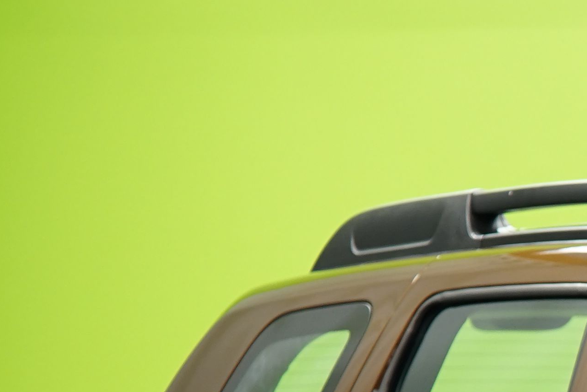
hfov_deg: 5.8
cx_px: 1260
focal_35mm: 348
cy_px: 722
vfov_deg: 3.9
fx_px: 5675
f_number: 3.2
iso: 500
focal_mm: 74
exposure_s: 1/30
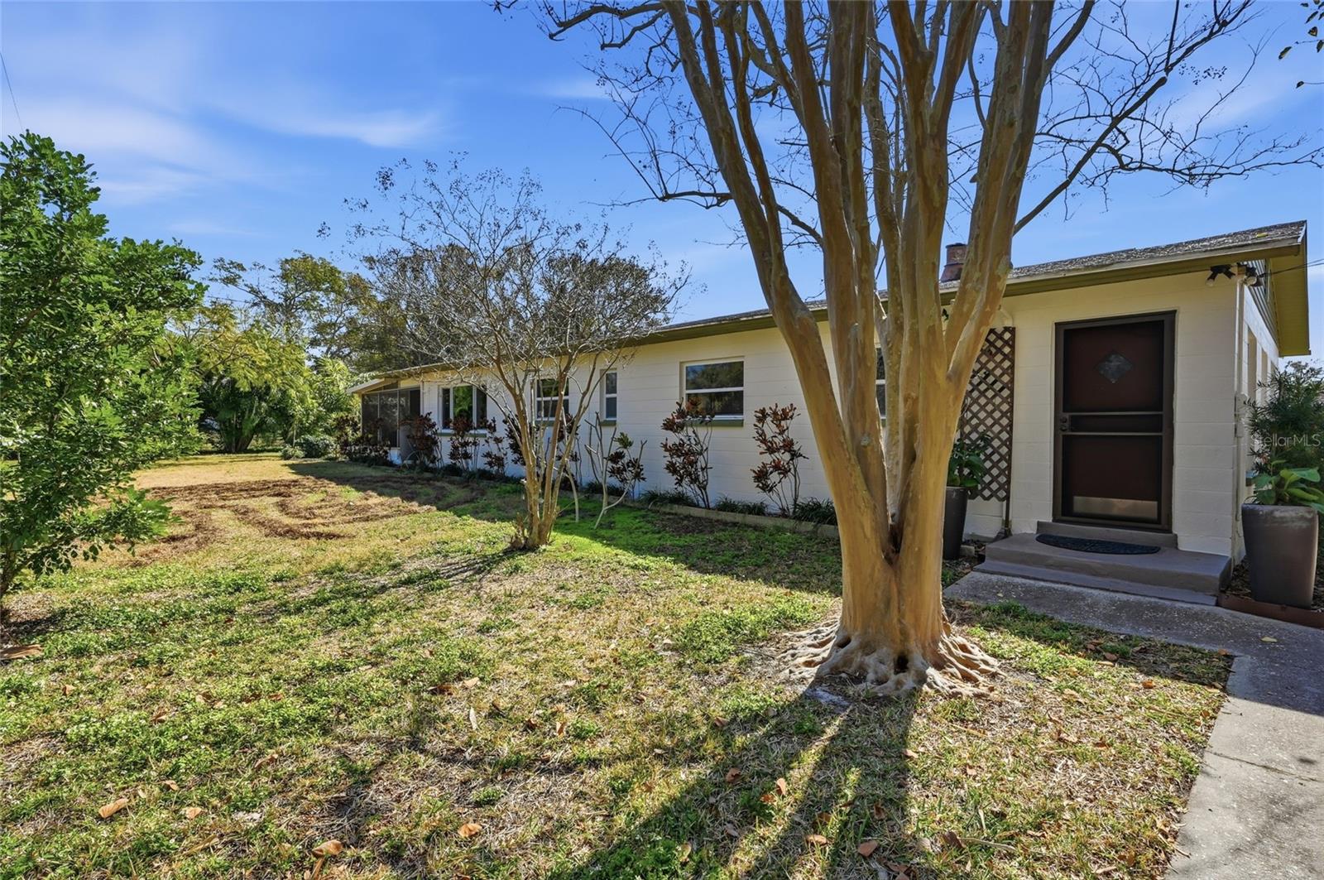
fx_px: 625
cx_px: 662
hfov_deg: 93.3
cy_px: 440
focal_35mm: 17
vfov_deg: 70.3
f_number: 9
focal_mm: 17
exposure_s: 1/6400
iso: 250
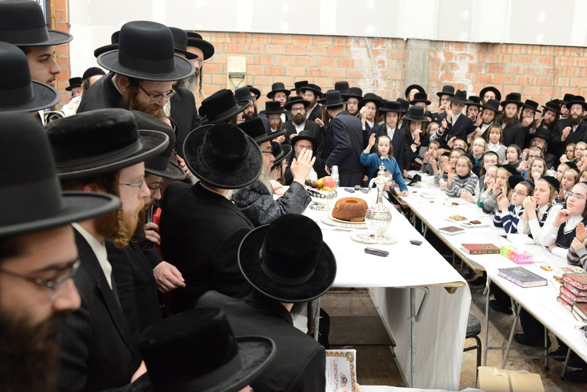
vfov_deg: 37.9
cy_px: 196
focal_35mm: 35
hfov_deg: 54.4
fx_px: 571
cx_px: 294
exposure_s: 1/160
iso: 2500
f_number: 5
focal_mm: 35
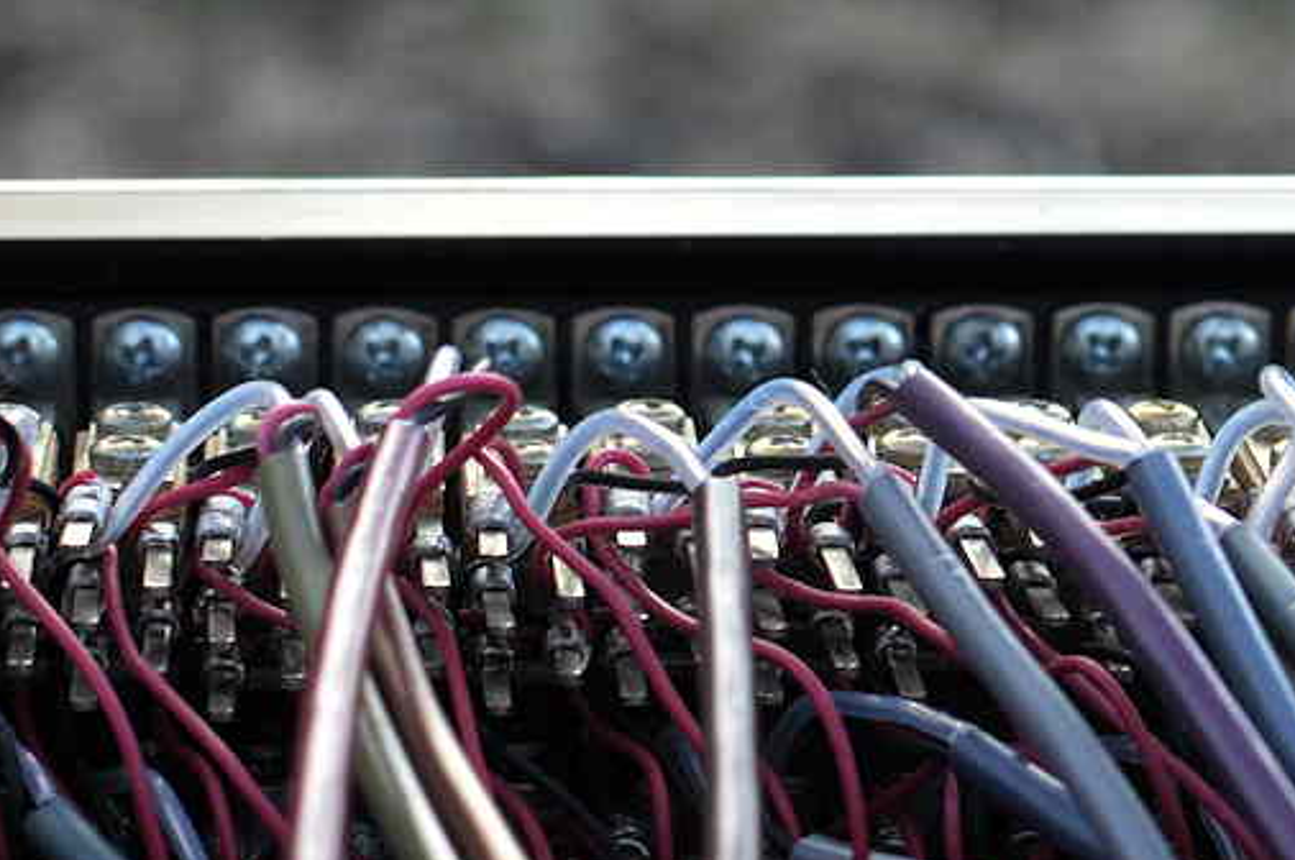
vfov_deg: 7.3
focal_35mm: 187
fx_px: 6710
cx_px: 1049
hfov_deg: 11.0
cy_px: 502
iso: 400
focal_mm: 35
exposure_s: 1/60
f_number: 6.3
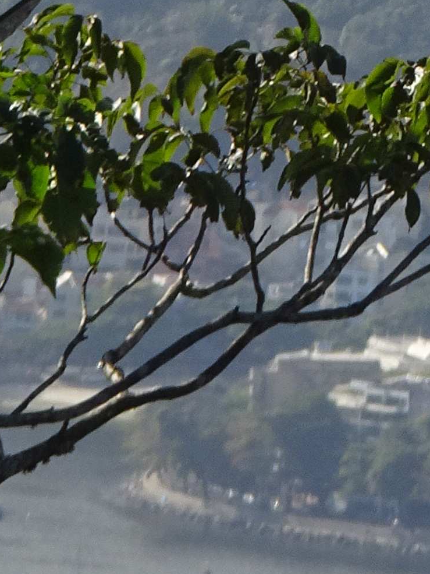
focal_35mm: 1054
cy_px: -706
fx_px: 17453
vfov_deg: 1.9
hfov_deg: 1.4
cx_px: 876
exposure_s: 1/320
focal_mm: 36.24
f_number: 6.3
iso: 80
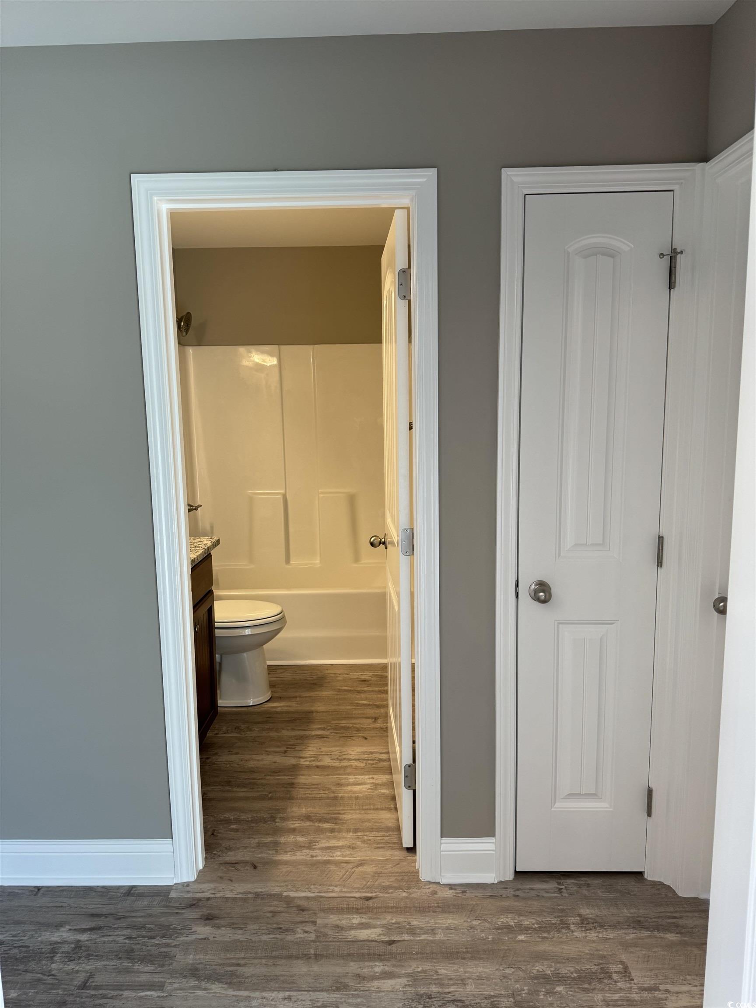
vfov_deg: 71.6
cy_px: 504
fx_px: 699
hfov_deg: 56.8
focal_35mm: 24
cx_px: 378
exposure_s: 1/120
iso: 125
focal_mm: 6.76
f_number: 1.78
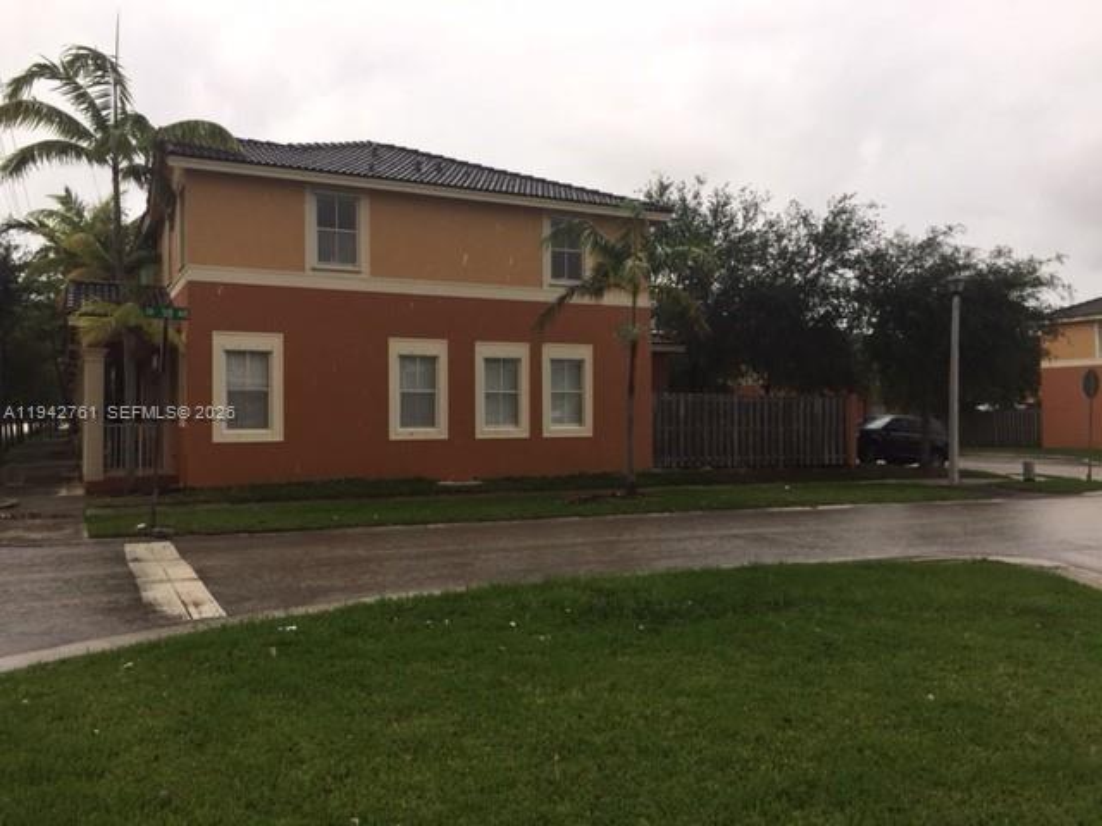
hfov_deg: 61.7
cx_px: 551
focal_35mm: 29
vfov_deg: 48.2
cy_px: 413
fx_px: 923
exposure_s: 1/549
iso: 32
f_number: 2.2
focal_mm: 4.15
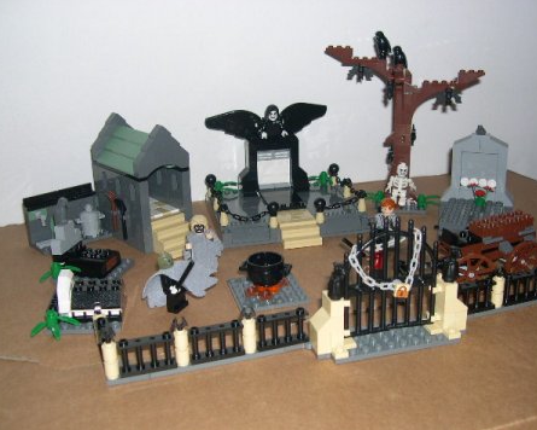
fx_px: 636
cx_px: 282
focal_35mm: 40
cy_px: 215
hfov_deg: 45.8
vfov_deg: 37.3
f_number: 2.8
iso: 100
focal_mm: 8
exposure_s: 1/60
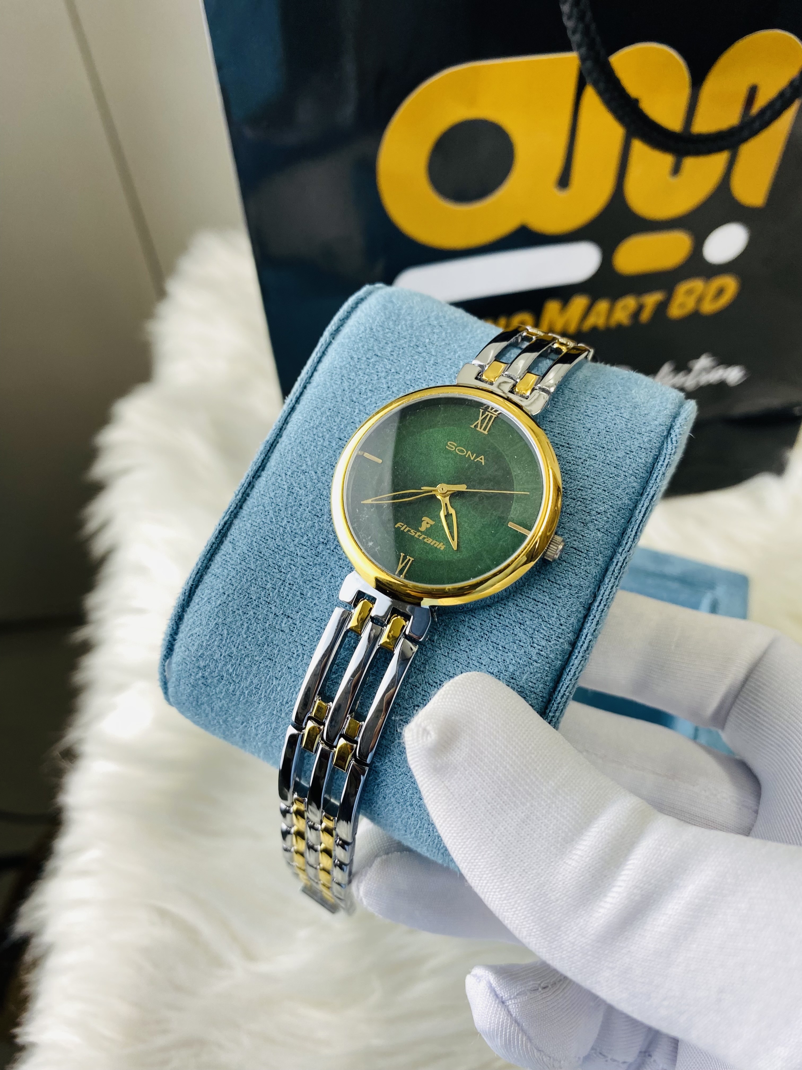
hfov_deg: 54.9
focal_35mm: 25
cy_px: 535
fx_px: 772
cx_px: 401
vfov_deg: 69.4
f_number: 1.8
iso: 40
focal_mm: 4.25
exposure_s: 1/100
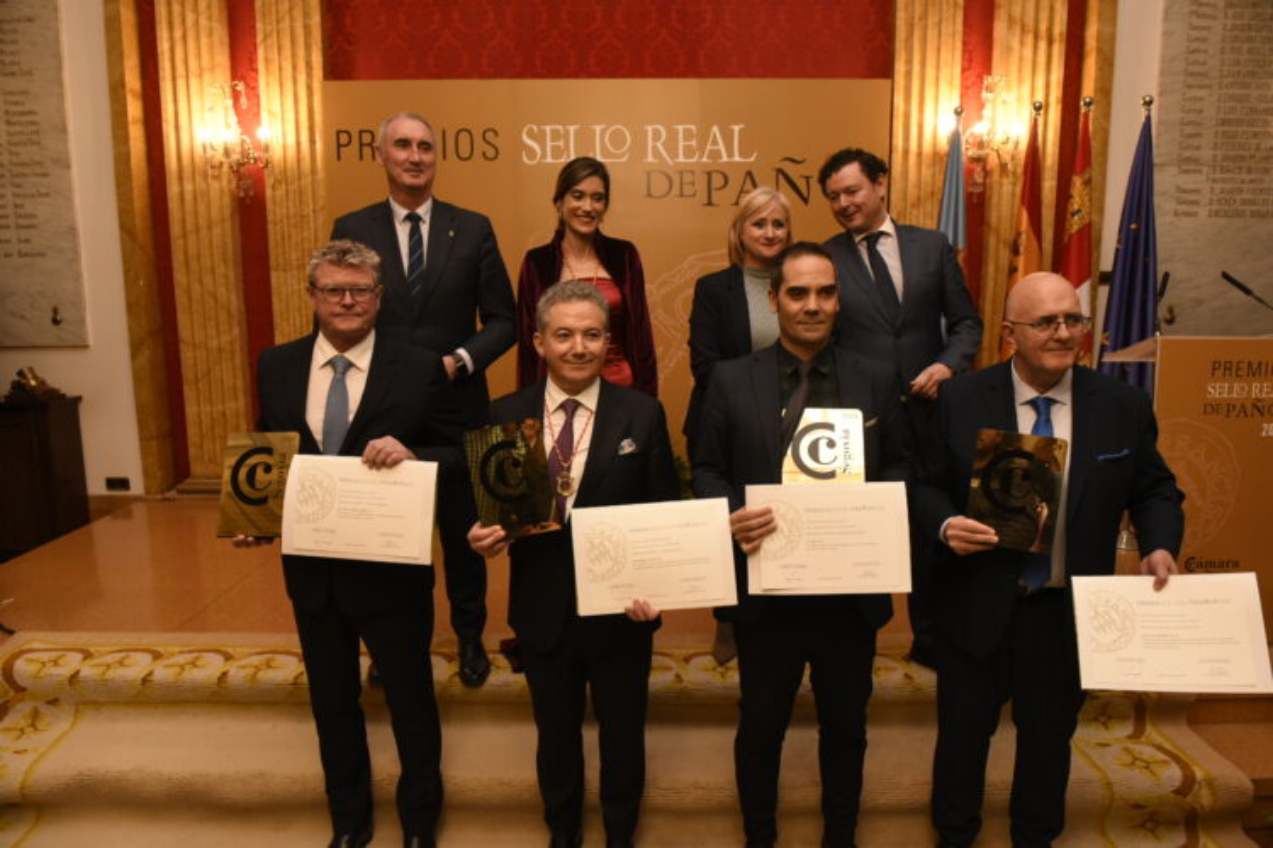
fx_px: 849
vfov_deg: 53.1
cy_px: 424
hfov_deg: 73.7
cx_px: 636
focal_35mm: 24
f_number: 5.6
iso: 3200
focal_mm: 24
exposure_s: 1/160
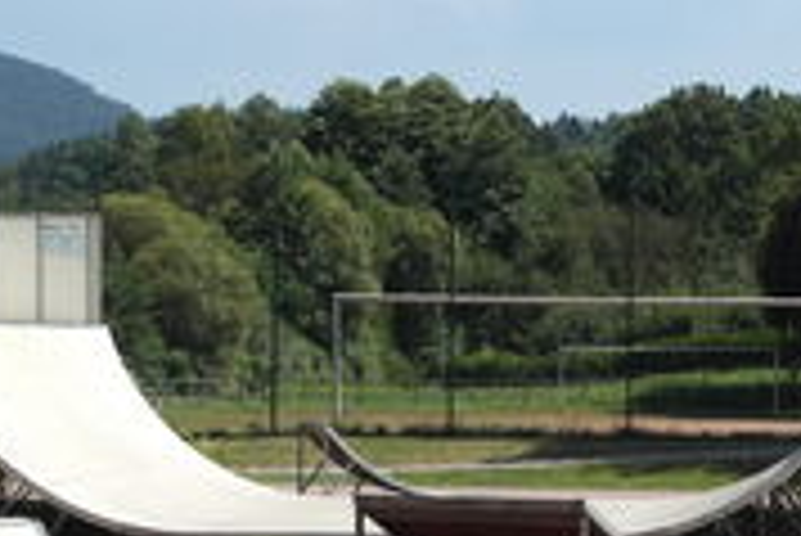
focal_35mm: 101
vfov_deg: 13.4
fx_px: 2249
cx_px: 576
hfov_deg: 20.1
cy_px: 500
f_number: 6.3
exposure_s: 1/320
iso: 100
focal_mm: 20
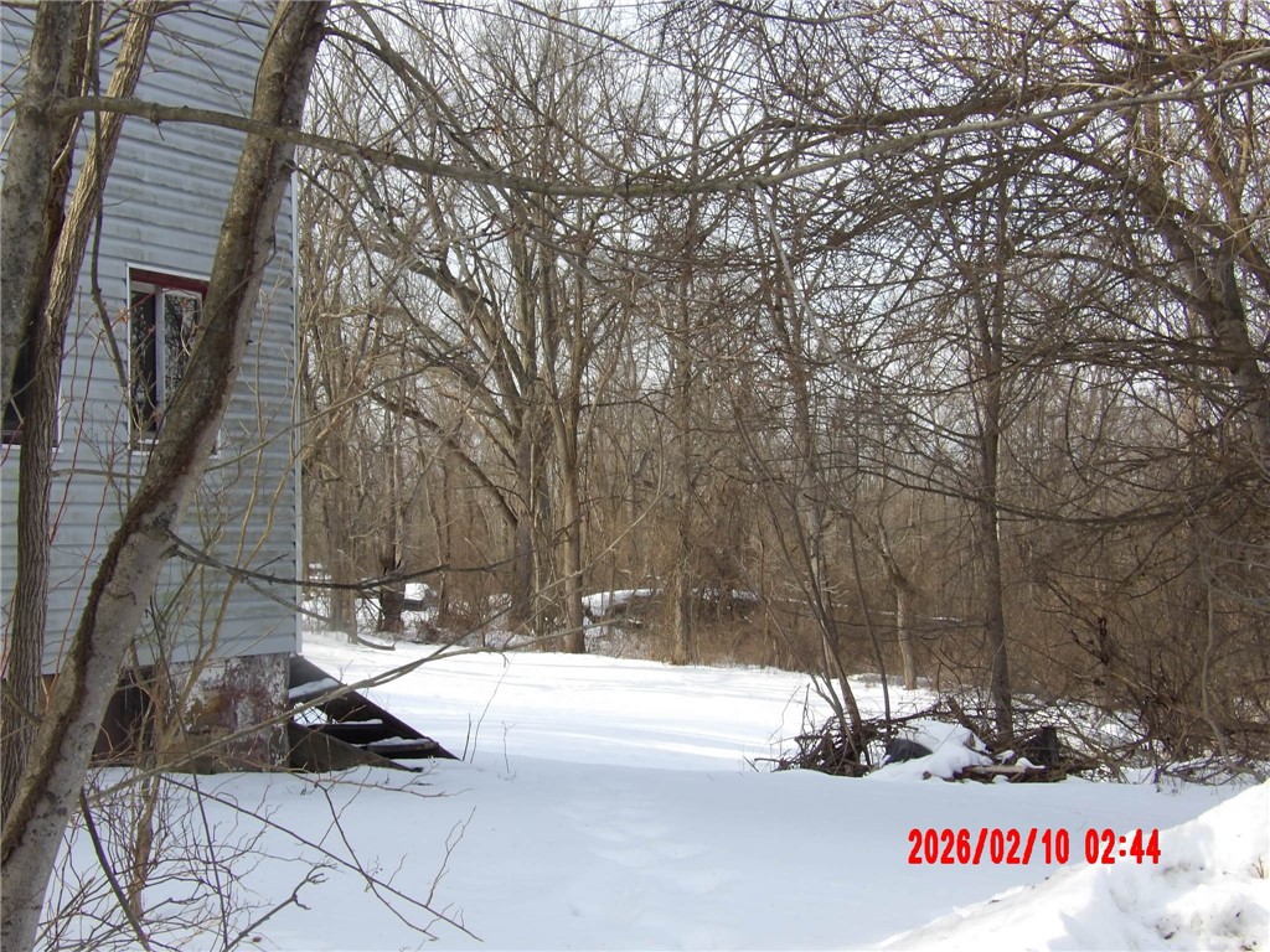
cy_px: 476
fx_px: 2642
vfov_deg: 20.4
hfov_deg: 27.0
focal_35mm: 72
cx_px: 635
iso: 100
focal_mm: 13
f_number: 7.1
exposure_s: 1/122
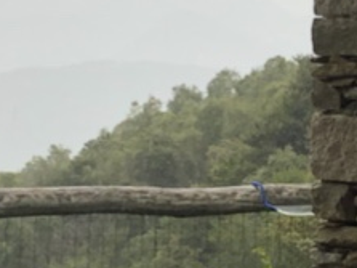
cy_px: 127
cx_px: 440
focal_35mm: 188
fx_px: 1938
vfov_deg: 7.9
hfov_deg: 10.3
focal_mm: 3.99
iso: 40
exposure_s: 1/120
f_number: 1.8
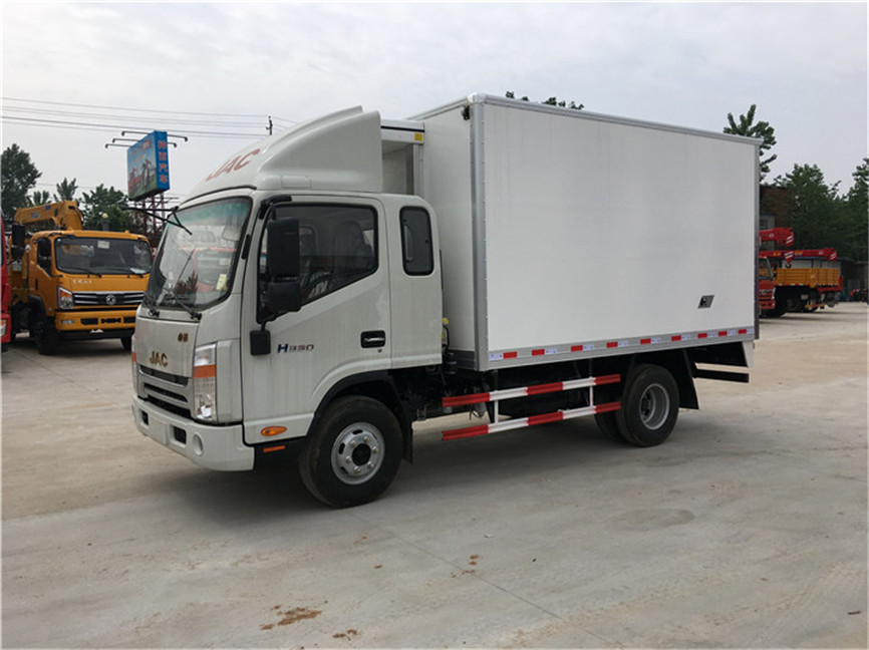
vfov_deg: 48.2
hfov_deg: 61.7
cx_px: 434
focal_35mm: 29
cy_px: 325
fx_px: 727
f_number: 2.2
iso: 25
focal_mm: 4.15
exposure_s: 1/1923
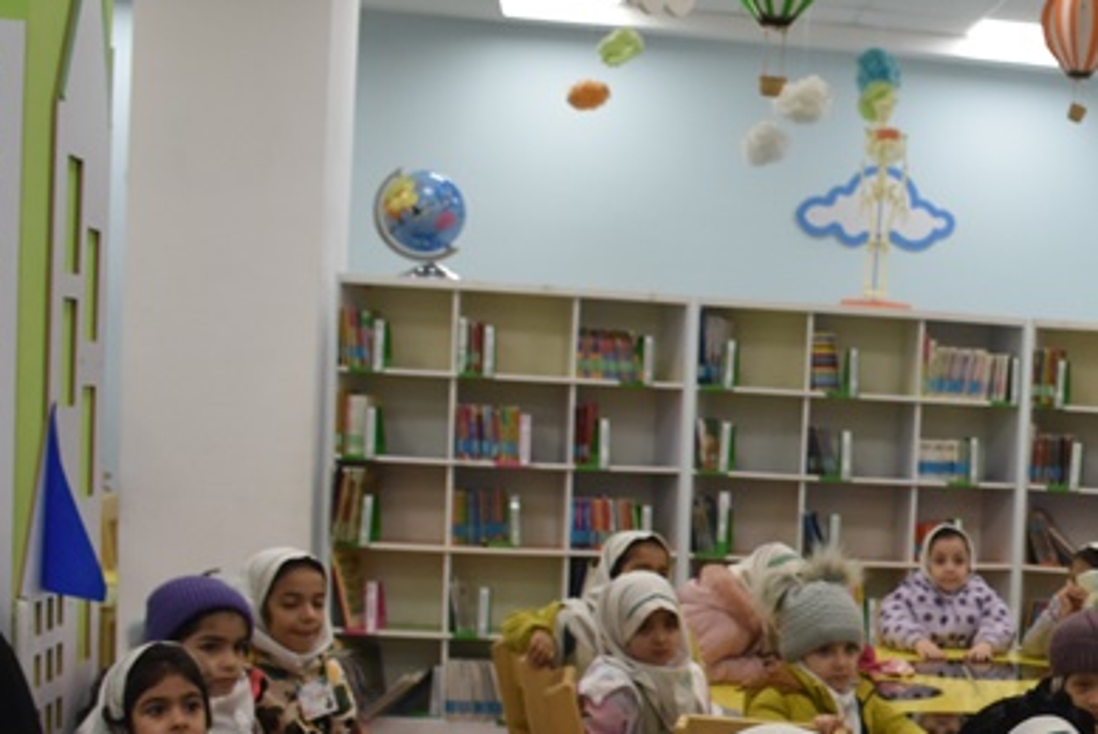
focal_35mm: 71
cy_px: 566
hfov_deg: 25.7
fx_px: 2167
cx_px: 1293
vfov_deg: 19.1
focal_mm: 18
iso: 800
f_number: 5.6
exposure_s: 1/125
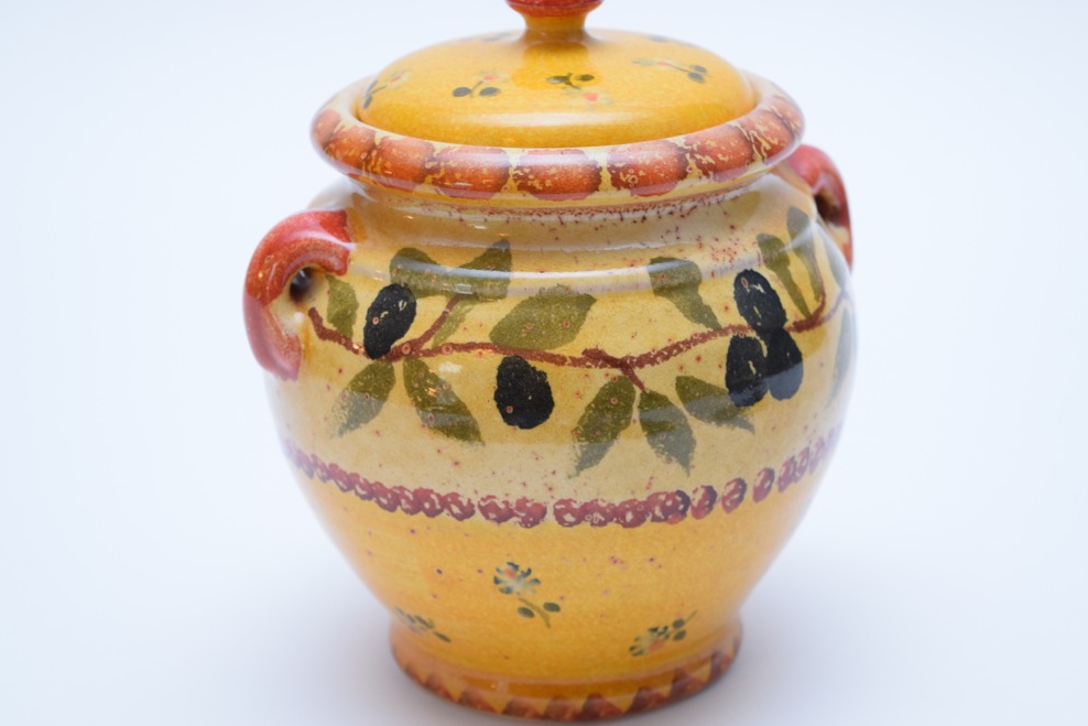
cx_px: 548
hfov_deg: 24.3
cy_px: 362
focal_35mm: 84
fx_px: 2524
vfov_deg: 16.4
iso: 800
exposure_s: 1/80
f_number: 5.6
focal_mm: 55
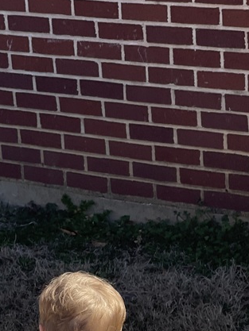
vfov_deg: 12.3
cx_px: 162
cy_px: 377
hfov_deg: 9.5
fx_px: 1505
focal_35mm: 157
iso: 32
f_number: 2.2
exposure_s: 1/995
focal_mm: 7.5
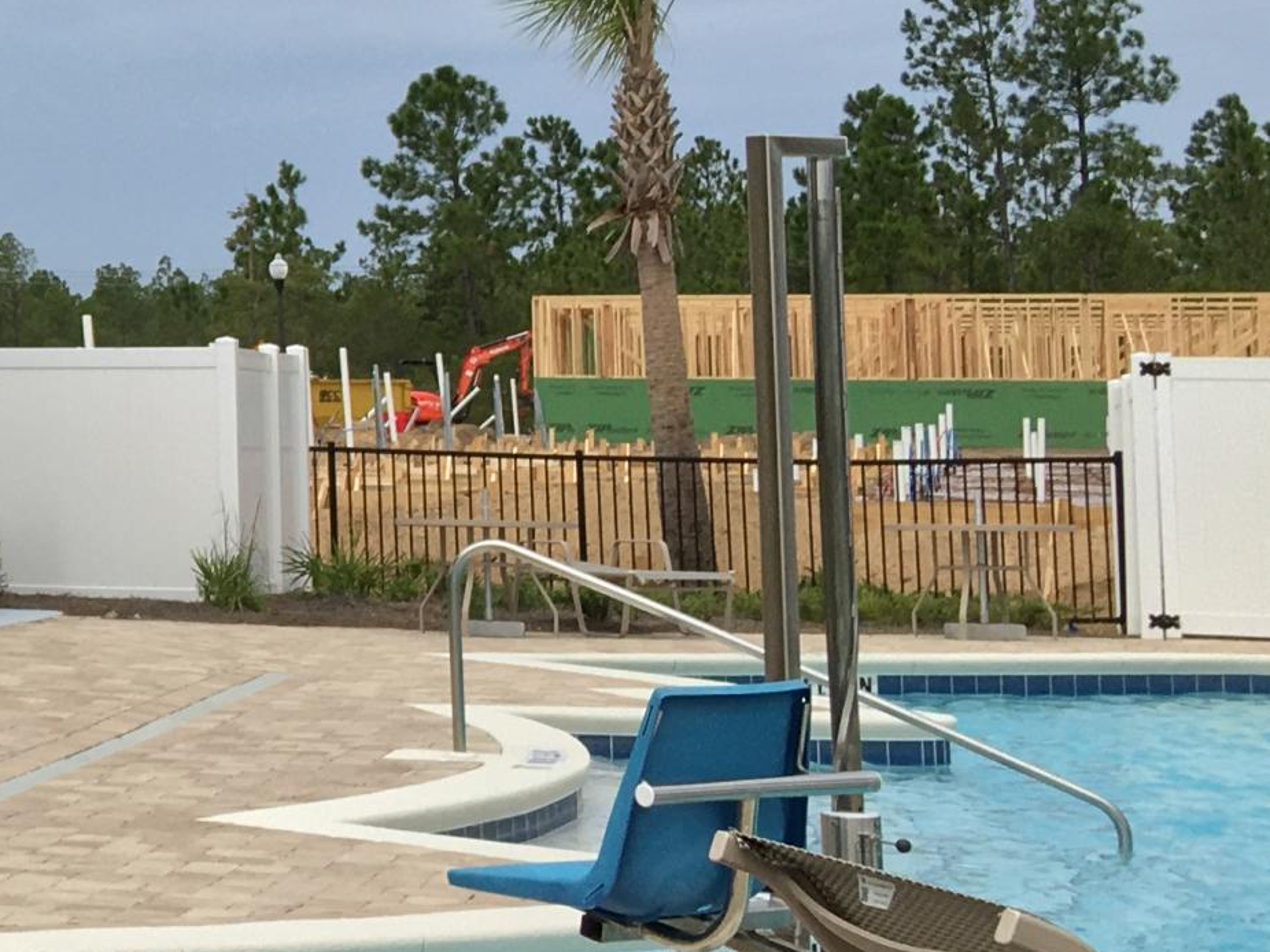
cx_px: -738
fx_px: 3448
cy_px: 88
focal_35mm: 94
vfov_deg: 15.5
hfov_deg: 18.1
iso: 25
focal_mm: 4.15
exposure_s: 1/1972
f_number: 2.2
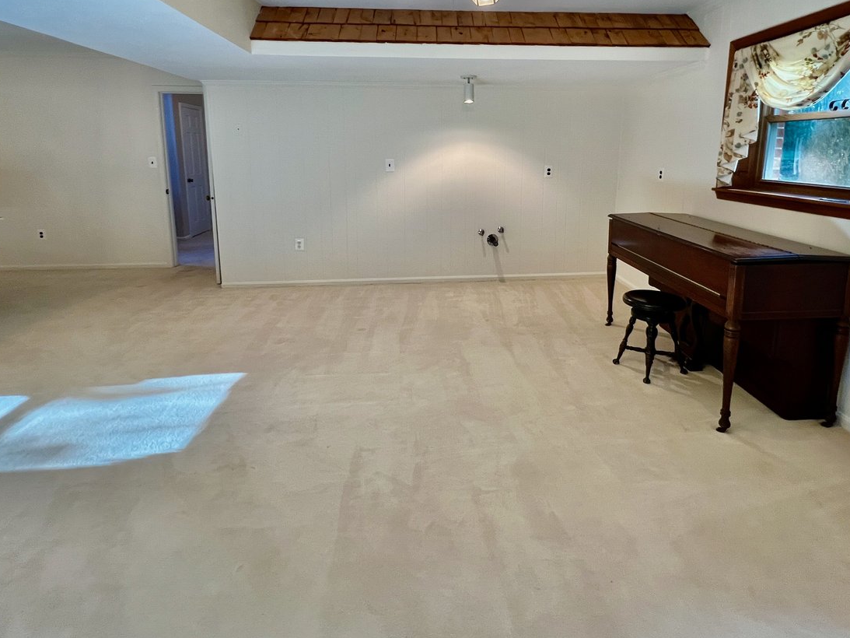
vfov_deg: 69.9
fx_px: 442
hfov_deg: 87.6
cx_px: 454
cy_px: 222
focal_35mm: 18
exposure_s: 1/120
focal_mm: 1.57
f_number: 1.8
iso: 250
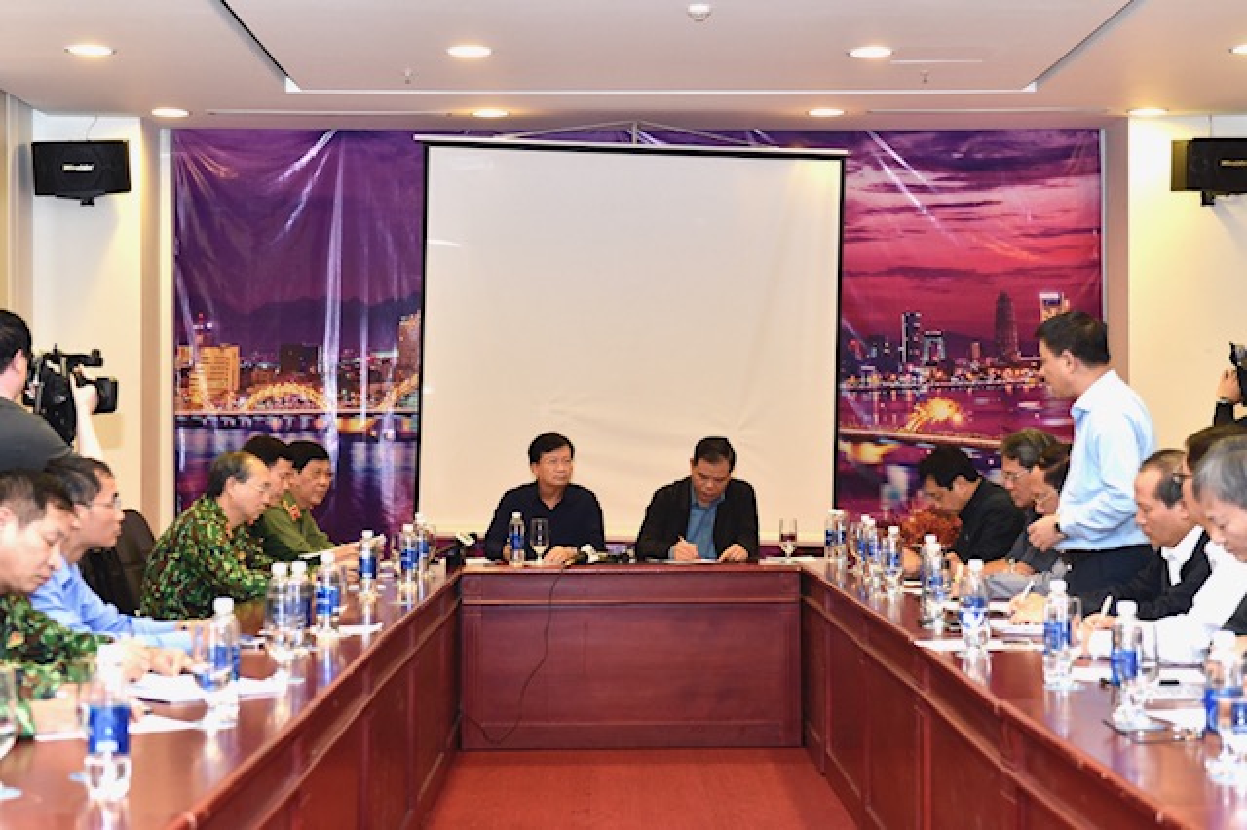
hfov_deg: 32.4
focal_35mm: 62
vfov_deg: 21.9
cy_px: 415
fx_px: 2146
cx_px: 624
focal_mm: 62
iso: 2000
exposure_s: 1/125
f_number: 4
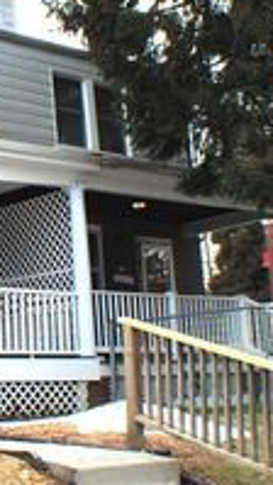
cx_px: -149
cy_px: 178
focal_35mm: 87
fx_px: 1119
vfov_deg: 24.4
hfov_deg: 13.1
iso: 200
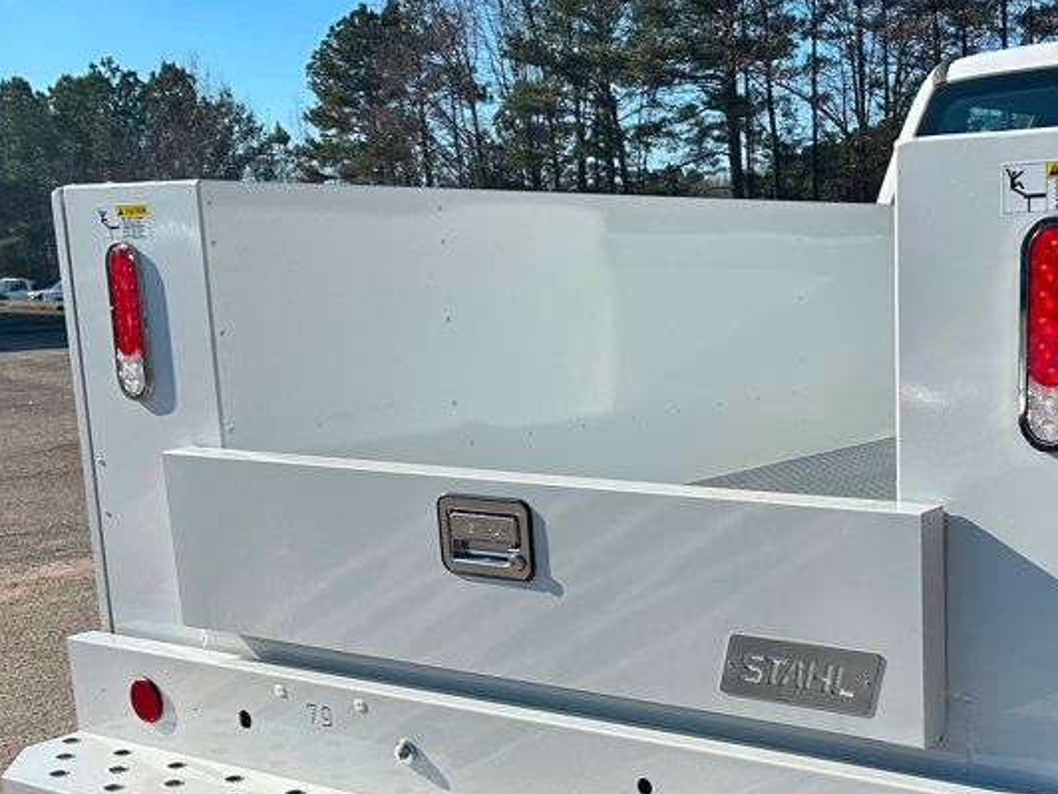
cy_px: 575
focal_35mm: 50
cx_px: 823
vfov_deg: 28.8
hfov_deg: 37.0
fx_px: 1528
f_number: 1.5
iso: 50
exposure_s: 1/5587
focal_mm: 5.7
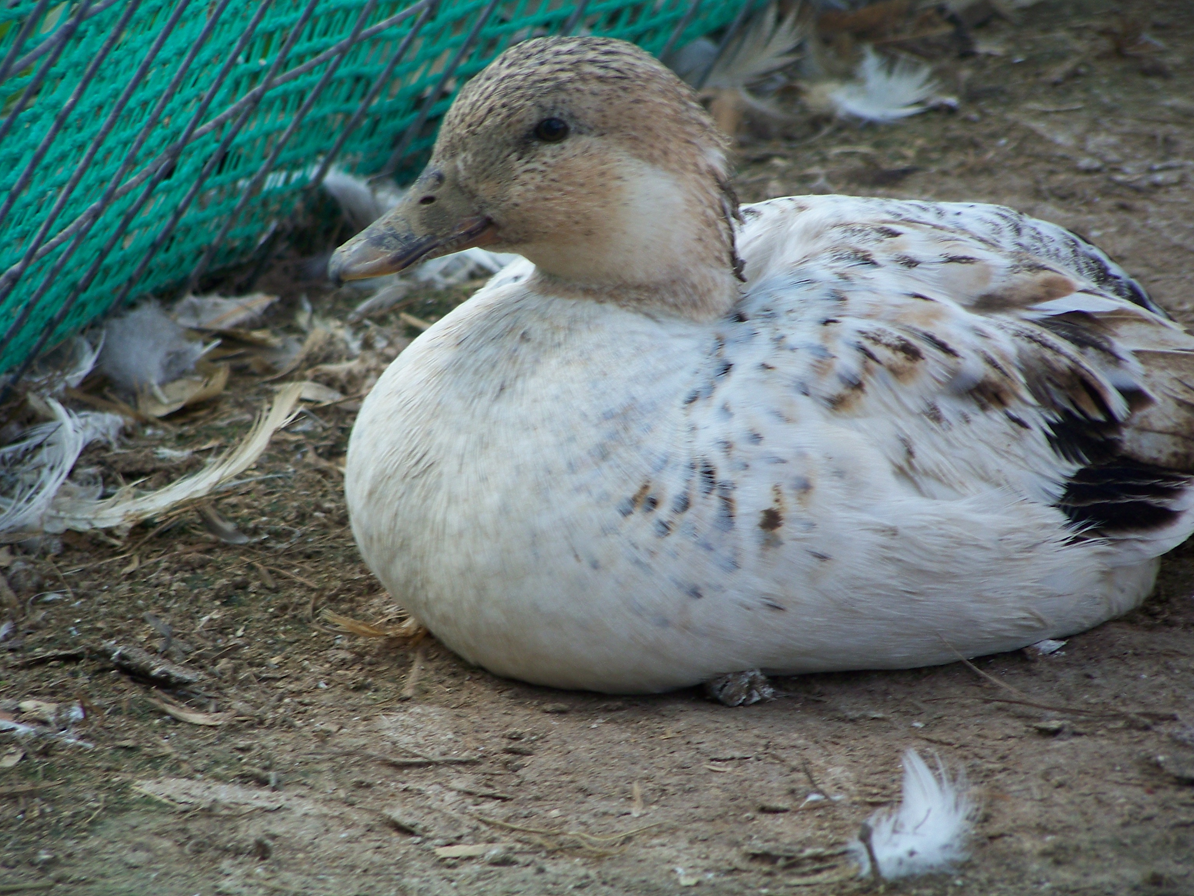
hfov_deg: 4.6
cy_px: 447
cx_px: 598
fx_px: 14936
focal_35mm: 433
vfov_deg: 3.4
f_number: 4.8
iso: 64
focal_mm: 70.2
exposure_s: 1/100
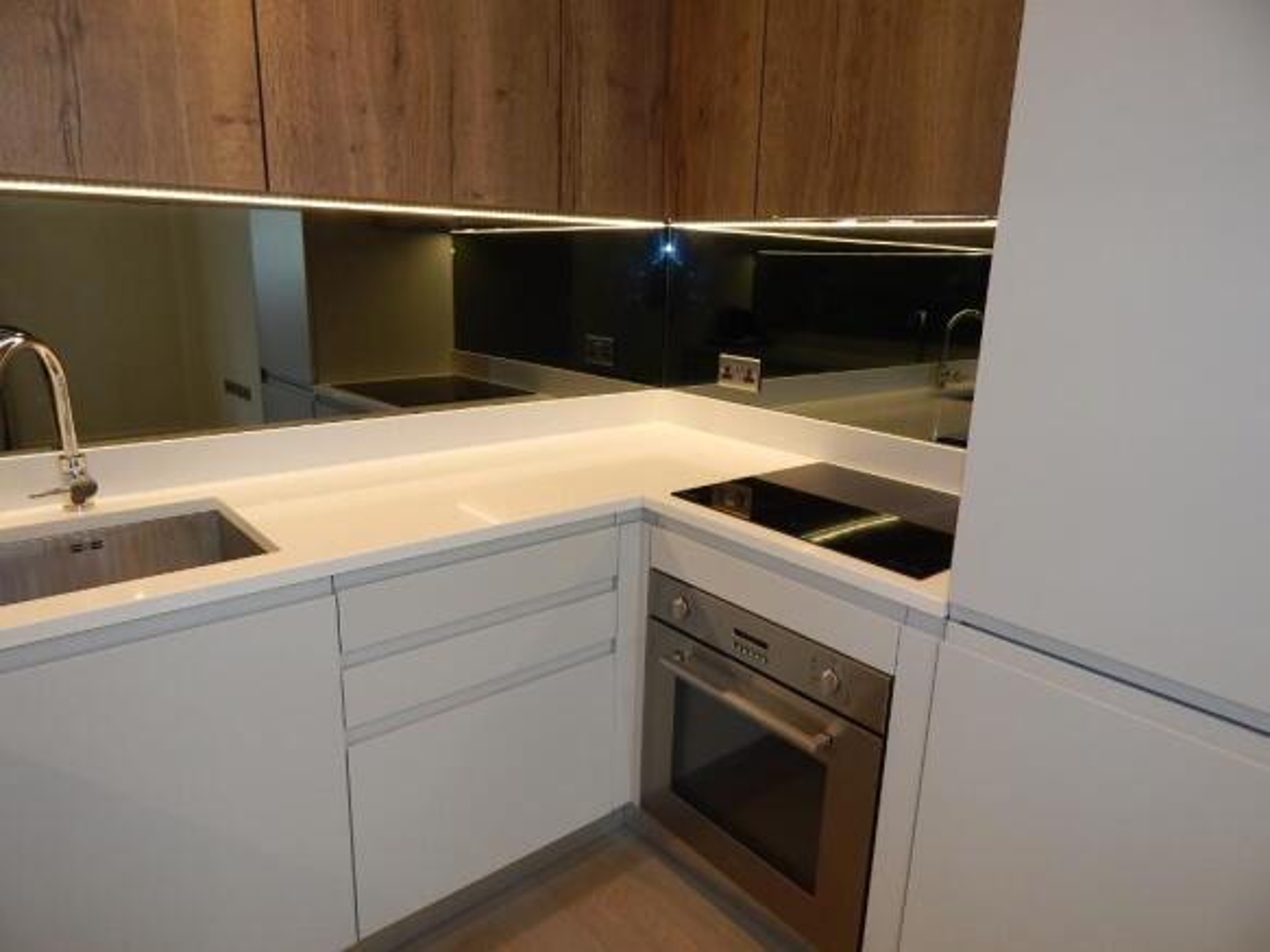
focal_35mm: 22
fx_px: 807
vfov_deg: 61.1
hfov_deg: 76.4
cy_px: 476
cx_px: 635
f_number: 3
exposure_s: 1/30
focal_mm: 4
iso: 160
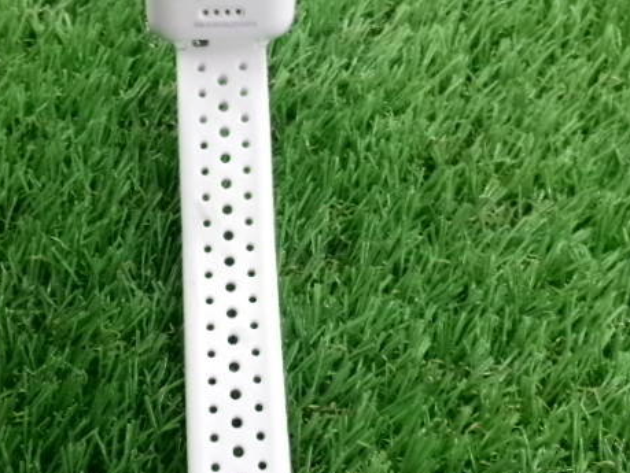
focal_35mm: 39
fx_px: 710
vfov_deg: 36.8
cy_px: 274
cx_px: 226
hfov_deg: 47.3
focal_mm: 5.1
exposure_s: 1/38
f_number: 3.9
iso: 800
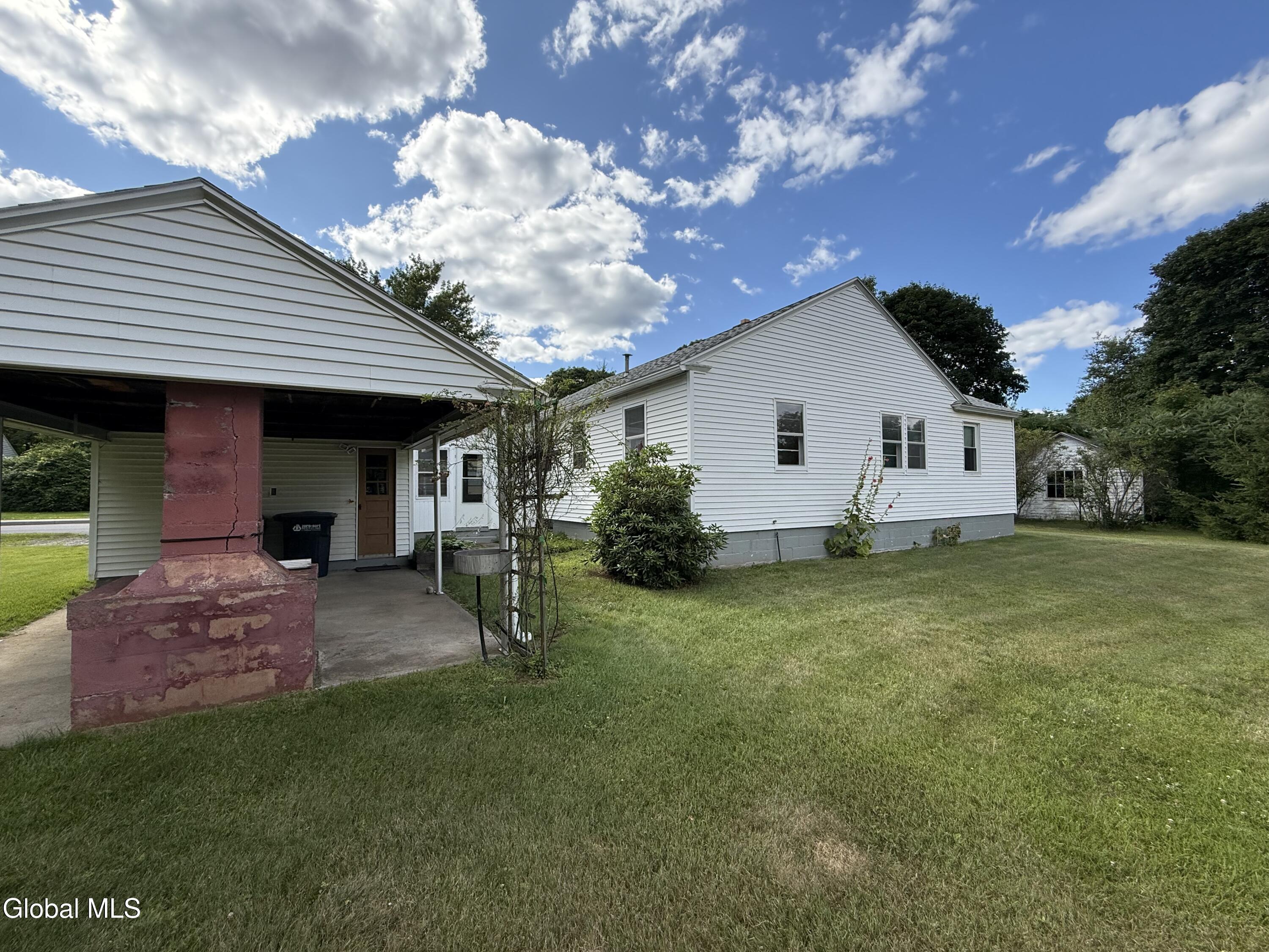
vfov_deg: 85.7
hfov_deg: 102.1
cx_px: 634
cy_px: 476
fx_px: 513
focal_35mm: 14
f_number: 2.2
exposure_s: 1/1312
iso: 64
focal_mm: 2.22
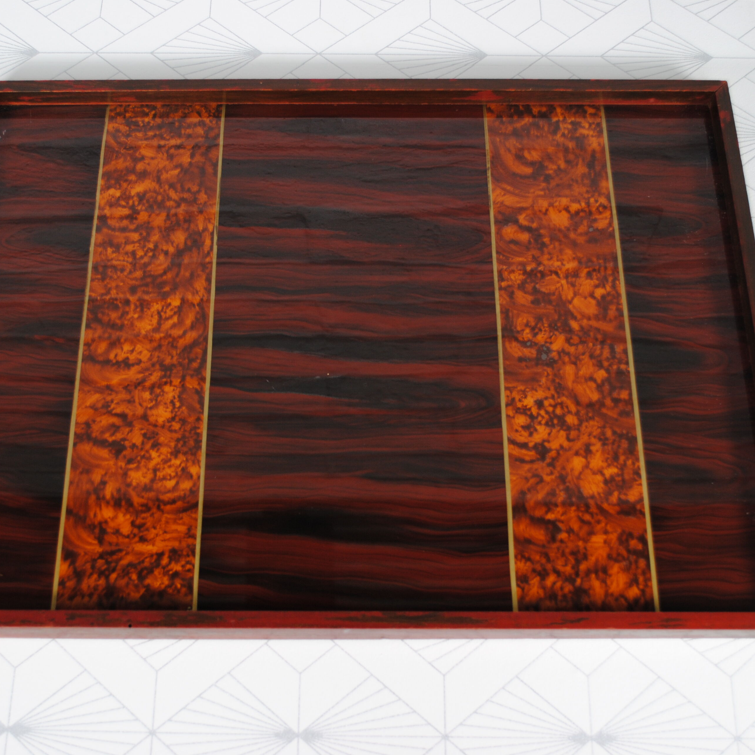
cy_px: 378
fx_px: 1135
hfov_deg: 36.7
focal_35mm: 46
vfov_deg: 36.8
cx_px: 329
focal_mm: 24
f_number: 4.5
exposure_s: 1/80
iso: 200
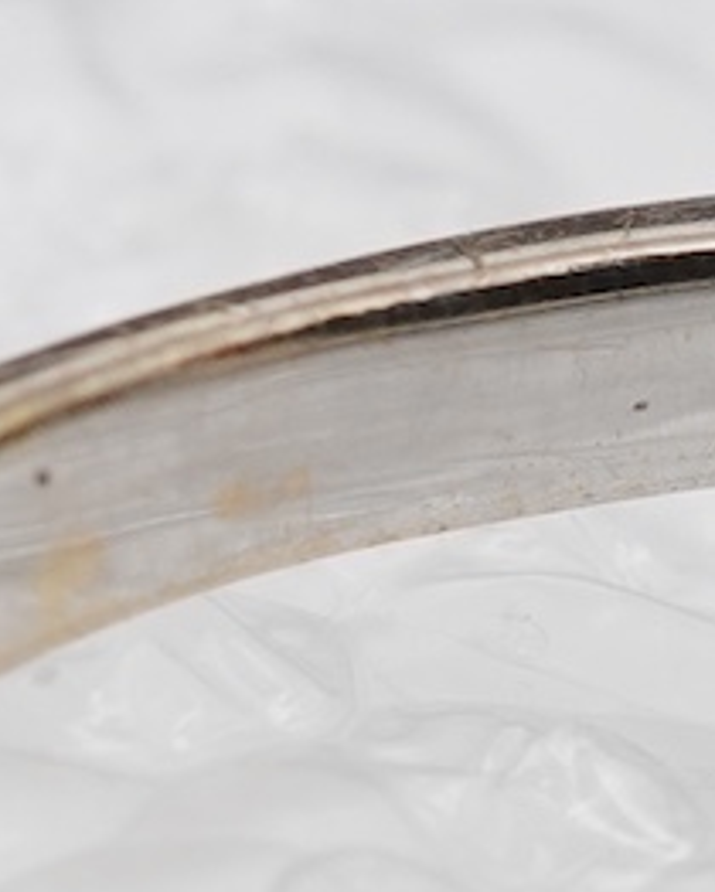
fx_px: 7186
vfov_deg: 7.1
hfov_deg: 5.6
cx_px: 1265
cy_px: 475
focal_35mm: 272
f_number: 20
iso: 400
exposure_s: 1/125
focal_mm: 30
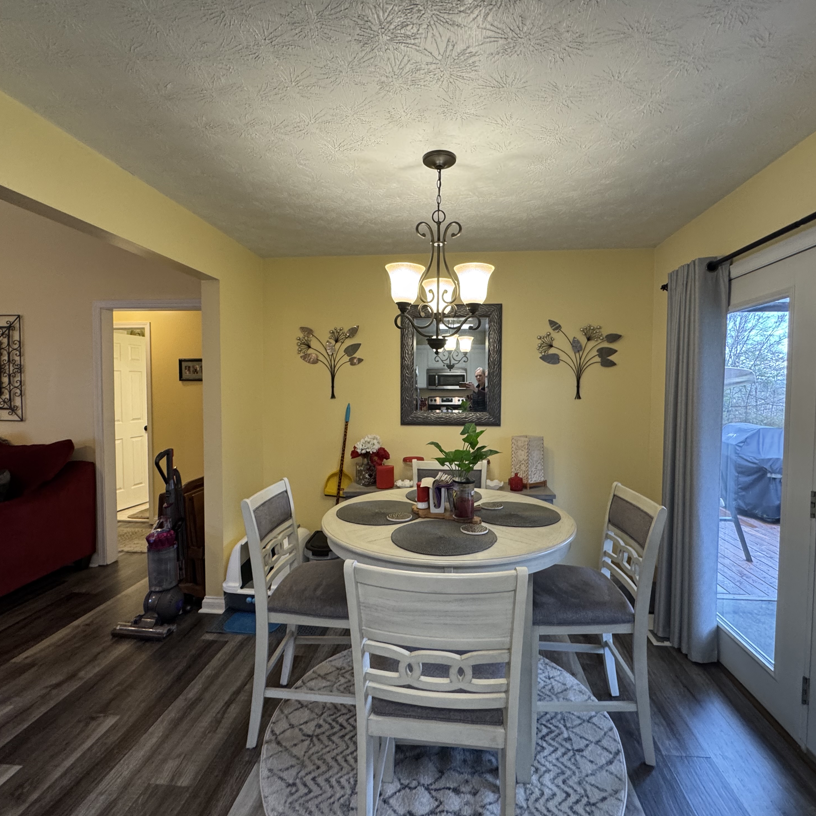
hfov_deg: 83.9
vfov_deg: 84.0
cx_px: 421
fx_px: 453
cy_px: 406
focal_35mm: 17
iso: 200
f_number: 2.2
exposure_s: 1/60
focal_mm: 2.22
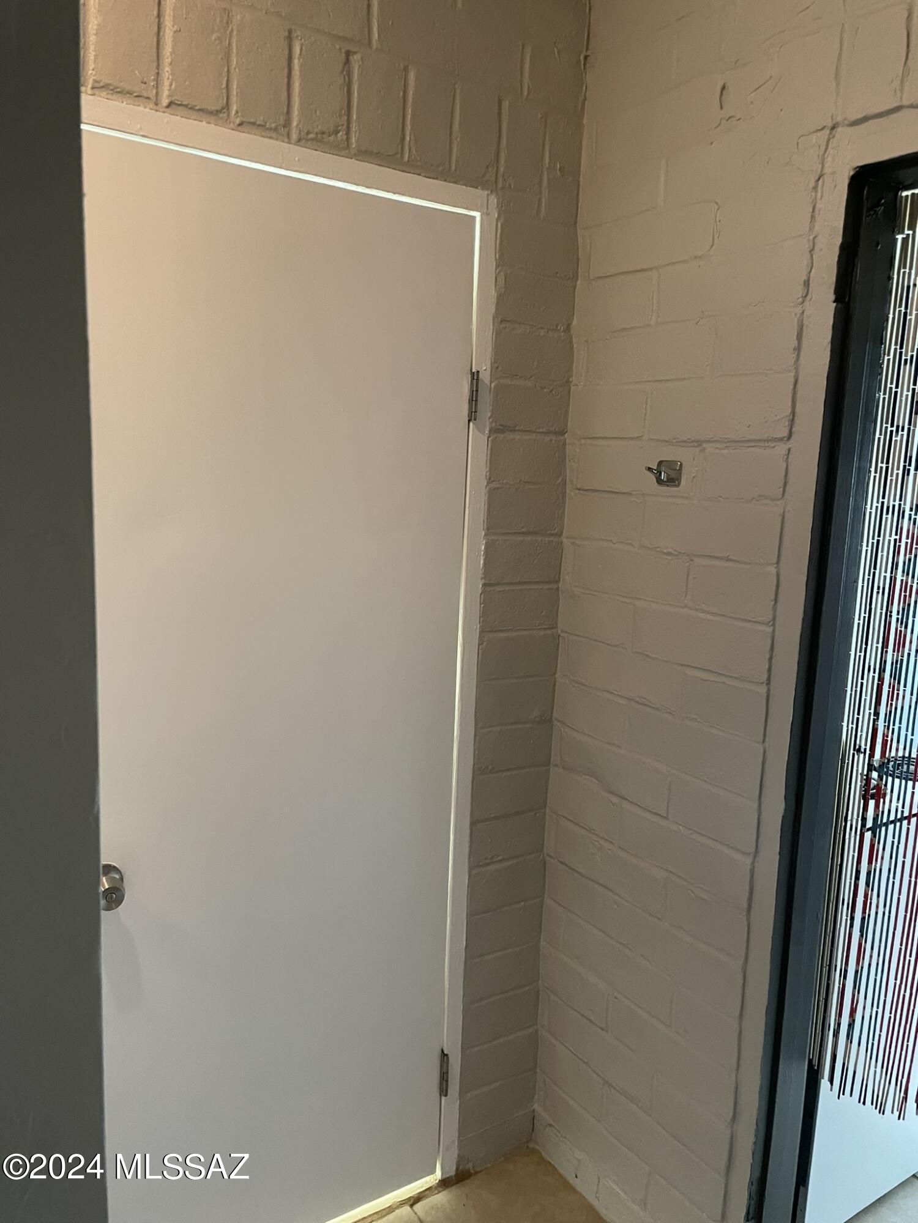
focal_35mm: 26
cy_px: 612
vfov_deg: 67.3
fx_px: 919
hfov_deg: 53.1
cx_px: 459
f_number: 1.6
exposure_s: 1/60
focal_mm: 4.2
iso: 400
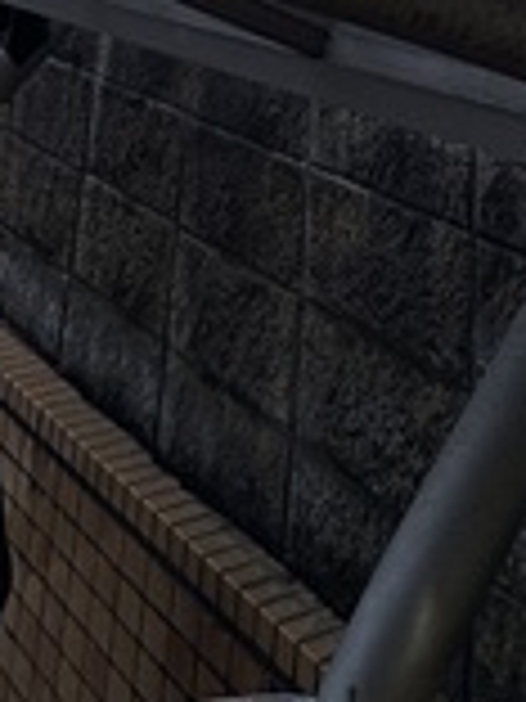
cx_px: 465
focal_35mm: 63
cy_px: -662
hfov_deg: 22.8
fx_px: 1276
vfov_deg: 19.5
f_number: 2.2
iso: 40
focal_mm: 2.22
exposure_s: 1/171
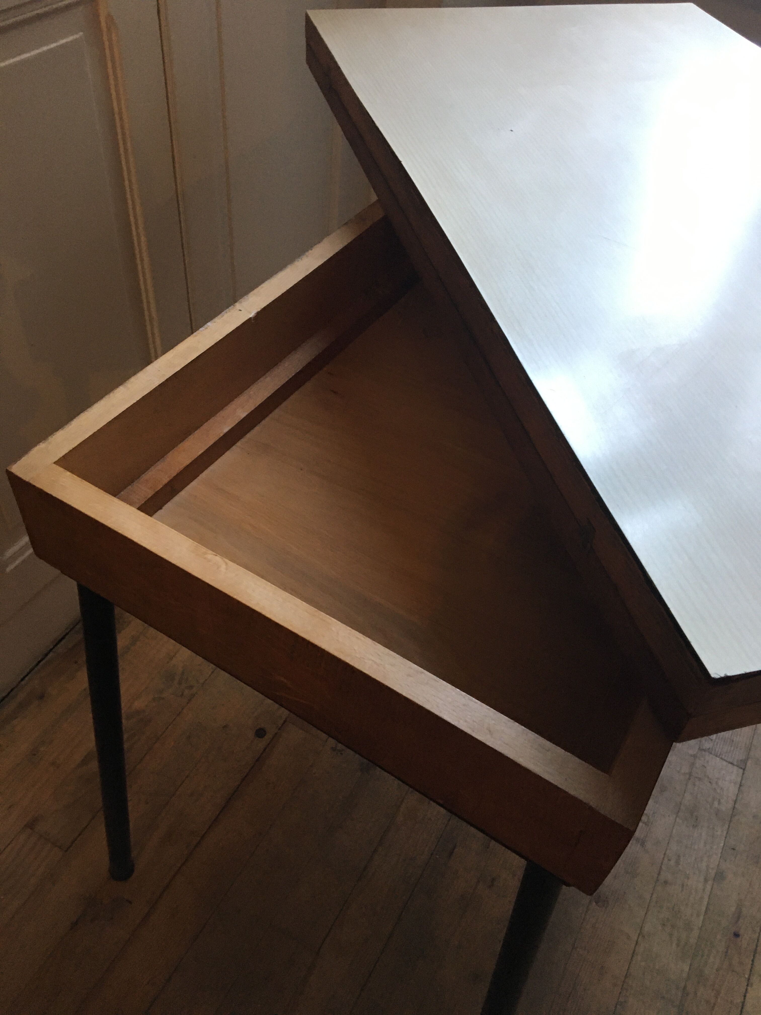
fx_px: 850
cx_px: 380
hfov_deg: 48.2
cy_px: 508
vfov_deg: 61.7
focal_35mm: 29
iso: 160
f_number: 2.2
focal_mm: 4.15
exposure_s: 1/33
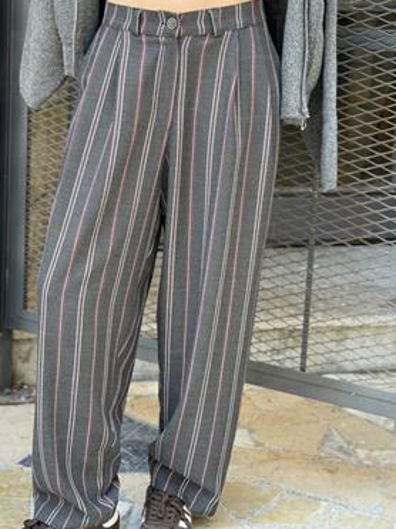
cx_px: 137
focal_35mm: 69
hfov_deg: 21.2
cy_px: 193
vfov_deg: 28.1
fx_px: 1053
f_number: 1.78
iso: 80
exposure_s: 1/155
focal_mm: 6.76
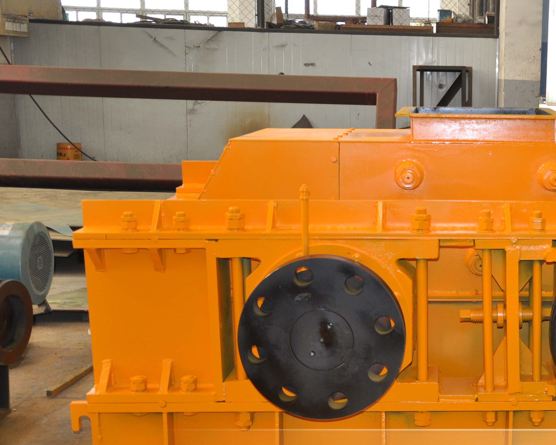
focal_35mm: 59
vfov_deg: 25.7
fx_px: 971
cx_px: 502
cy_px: 276
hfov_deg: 30.5
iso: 400
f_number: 3.8
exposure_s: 1/100
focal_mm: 22
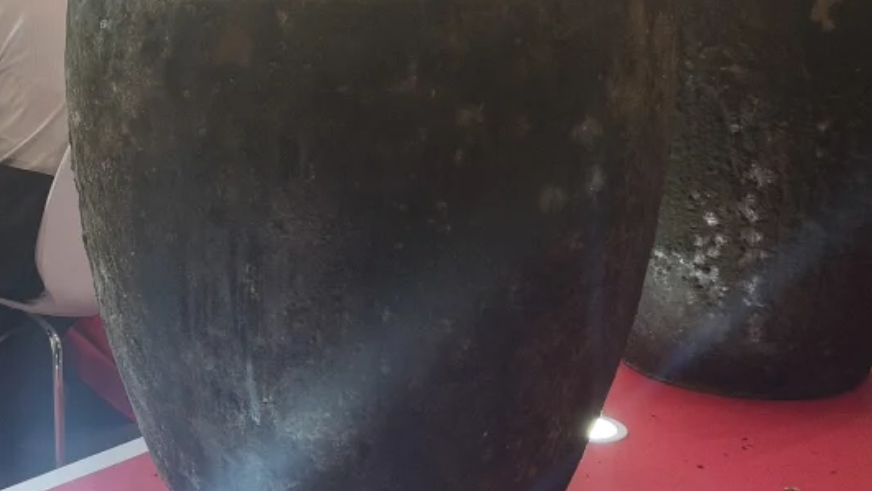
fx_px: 1641
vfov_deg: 17.0
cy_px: 213
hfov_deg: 27.9
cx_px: -8
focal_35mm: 71
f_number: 1.8
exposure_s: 1/100
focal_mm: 5.59
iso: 64
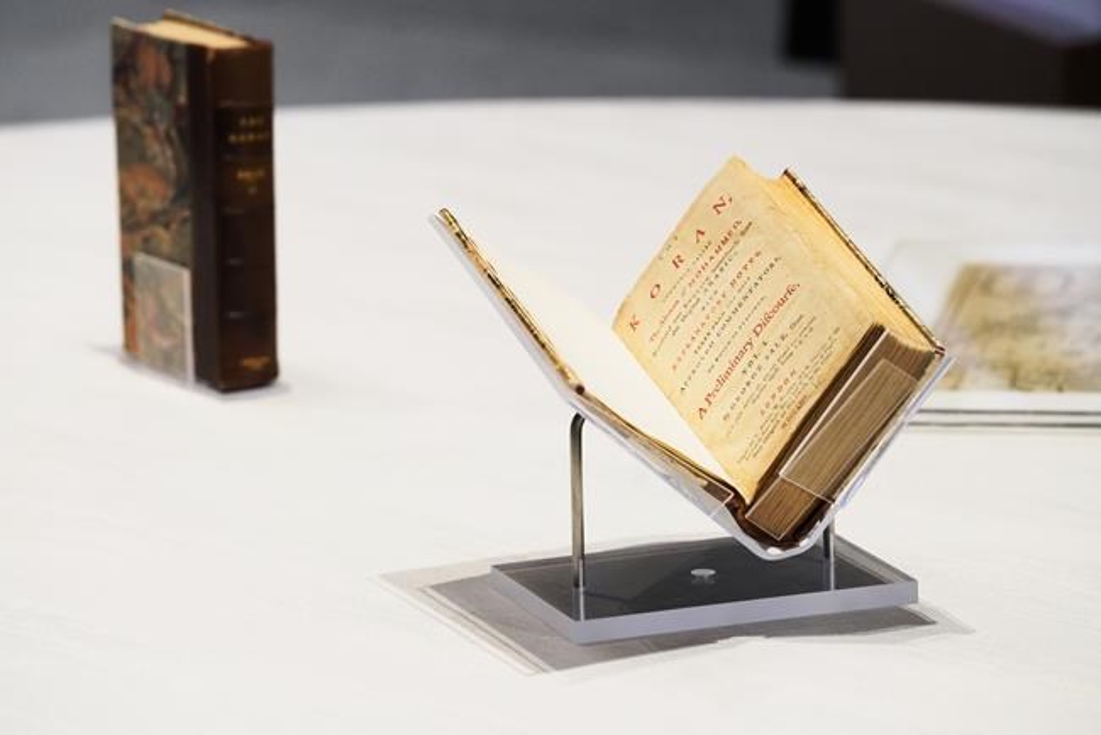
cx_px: 550
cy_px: 368
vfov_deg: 6.9
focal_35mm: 200
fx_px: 6119
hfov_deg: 10.3
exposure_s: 1/100
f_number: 5.6
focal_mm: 200
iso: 6400
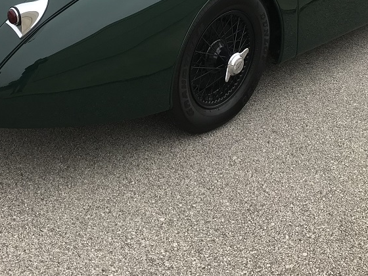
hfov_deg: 32.2
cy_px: -18
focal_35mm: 60
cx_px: 165
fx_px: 638
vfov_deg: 23.1
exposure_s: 1/512
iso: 20
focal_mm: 3.99
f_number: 1.8
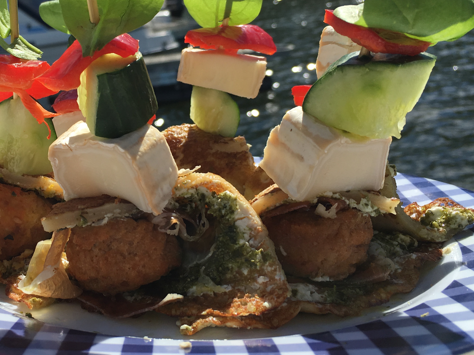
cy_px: 125
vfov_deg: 29.5
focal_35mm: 49
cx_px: 143
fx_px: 671
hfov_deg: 38.3
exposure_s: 1/2262
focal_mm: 4.15
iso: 25
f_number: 2.2
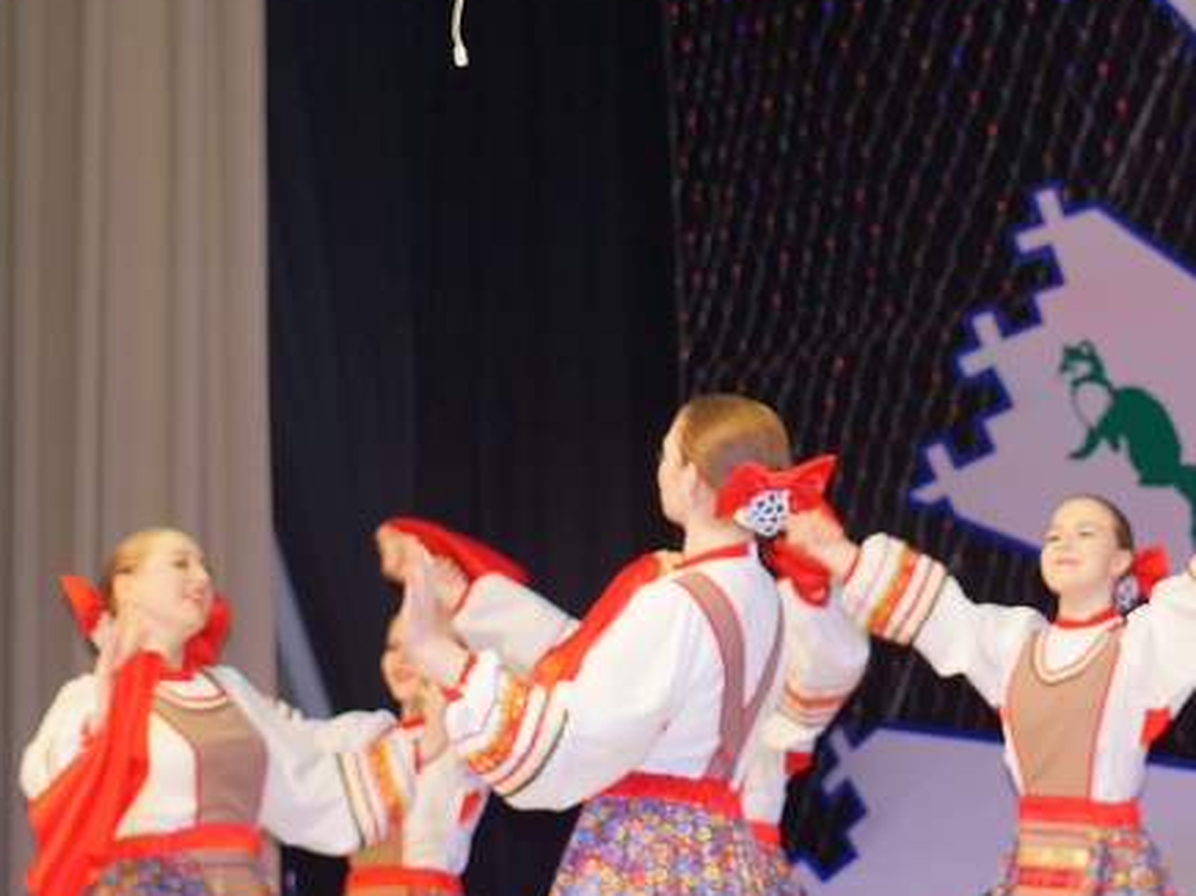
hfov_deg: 14.8
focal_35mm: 133
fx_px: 4593
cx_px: 909
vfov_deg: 11.1
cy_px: 430
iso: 400
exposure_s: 1/200
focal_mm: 50
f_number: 4
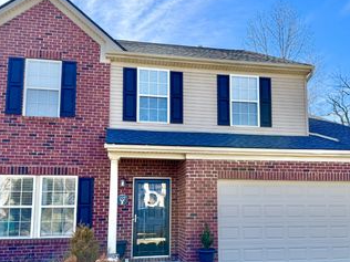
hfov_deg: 48.8
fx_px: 384
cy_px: 155
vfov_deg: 37.6
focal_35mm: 38
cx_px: 203
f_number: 1.78
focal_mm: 6.76
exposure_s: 1/2703
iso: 100
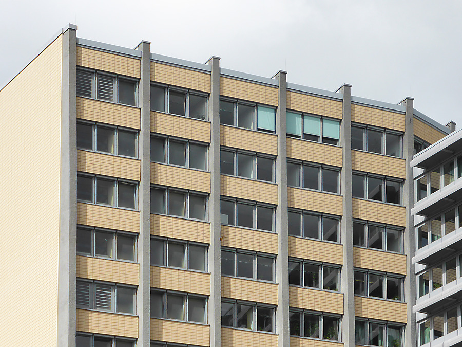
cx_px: 231
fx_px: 1788
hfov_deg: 14.7
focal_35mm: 134
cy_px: 174
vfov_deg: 11.1
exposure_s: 1/640
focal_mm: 21.8
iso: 100
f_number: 5.4
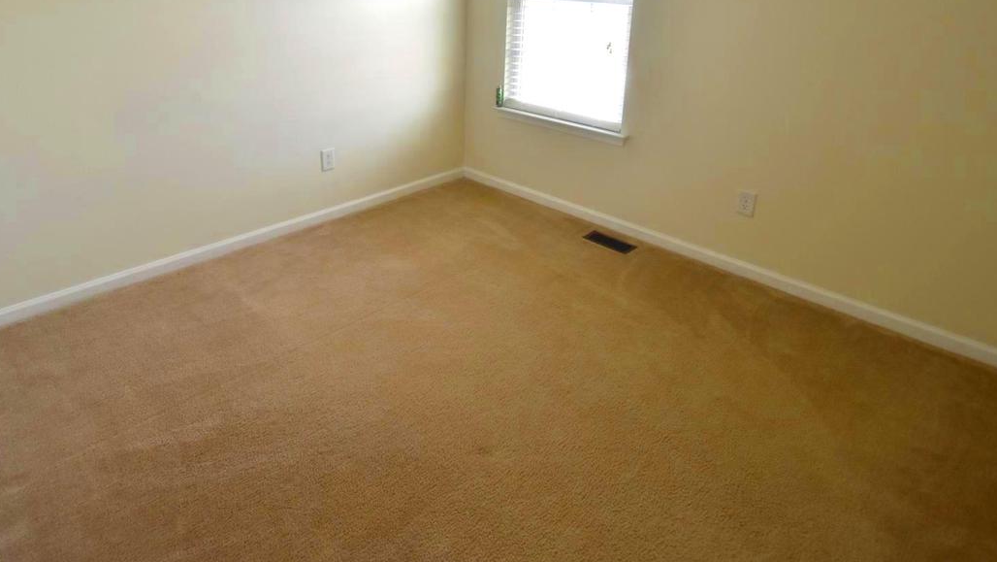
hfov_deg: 81.1
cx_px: 474
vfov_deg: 48.8
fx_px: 582
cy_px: 119
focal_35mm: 22
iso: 400
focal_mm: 10
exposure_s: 1/80
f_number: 4
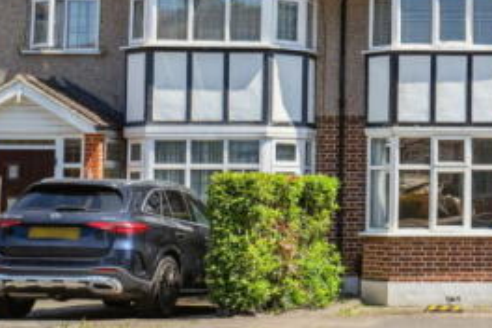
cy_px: 100
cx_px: 592
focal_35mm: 87
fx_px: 1189
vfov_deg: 15.7
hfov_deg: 21.7
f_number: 5.6
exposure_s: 1/1250
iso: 640
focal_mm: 35
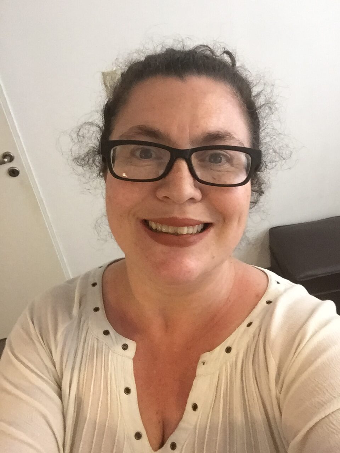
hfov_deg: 45.4
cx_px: 170
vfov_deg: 58.4
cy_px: 226
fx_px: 406
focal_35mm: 31
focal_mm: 2.65
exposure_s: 1/33
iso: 250
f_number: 2.2
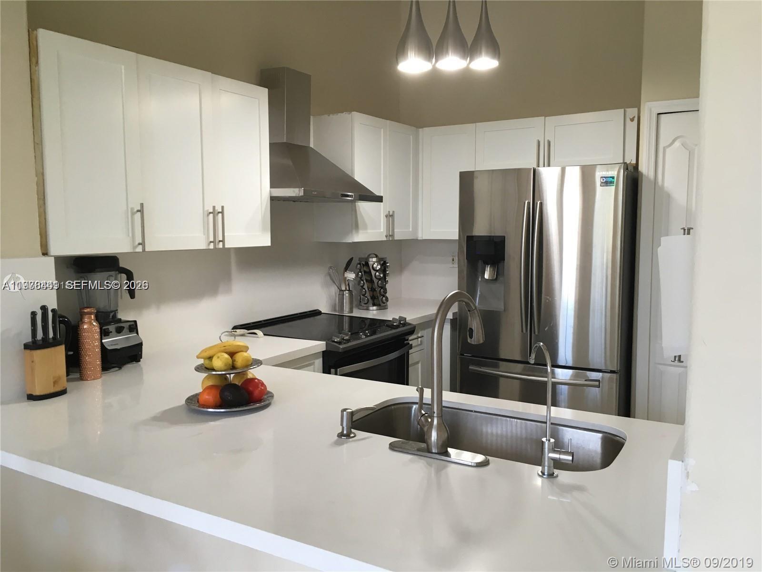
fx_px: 638
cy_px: 286
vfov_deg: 48.2
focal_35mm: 29
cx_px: 381
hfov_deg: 61.7
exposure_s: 1/30
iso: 50
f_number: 2.2
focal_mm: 4.15
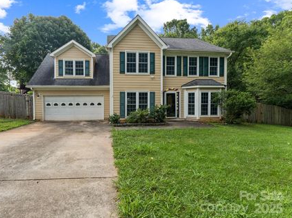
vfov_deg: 78.0
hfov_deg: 93.7
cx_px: 122
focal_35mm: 16
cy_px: 107
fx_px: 135
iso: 200
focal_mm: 14
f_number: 11
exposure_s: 1/60
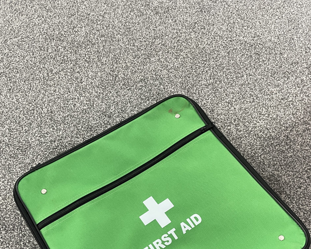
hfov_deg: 54.2
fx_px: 304
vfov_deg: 42.0
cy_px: 209
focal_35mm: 33
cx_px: 156
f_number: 1.6
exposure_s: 1/50
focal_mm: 5.1
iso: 250
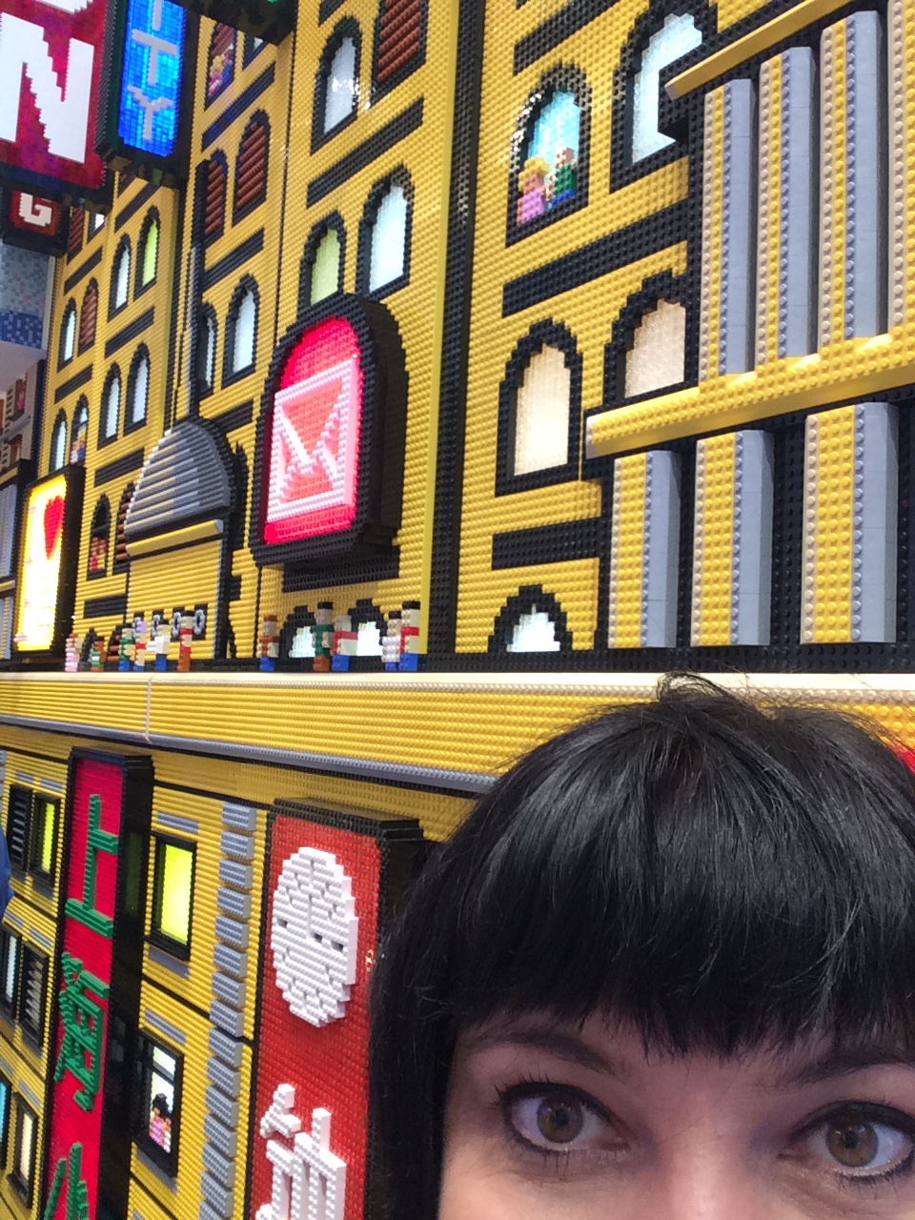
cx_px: 458
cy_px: 610
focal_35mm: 31
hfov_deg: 45.4
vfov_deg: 58.4
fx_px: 1093
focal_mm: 2.15
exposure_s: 1/33
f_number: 2.4
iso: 100
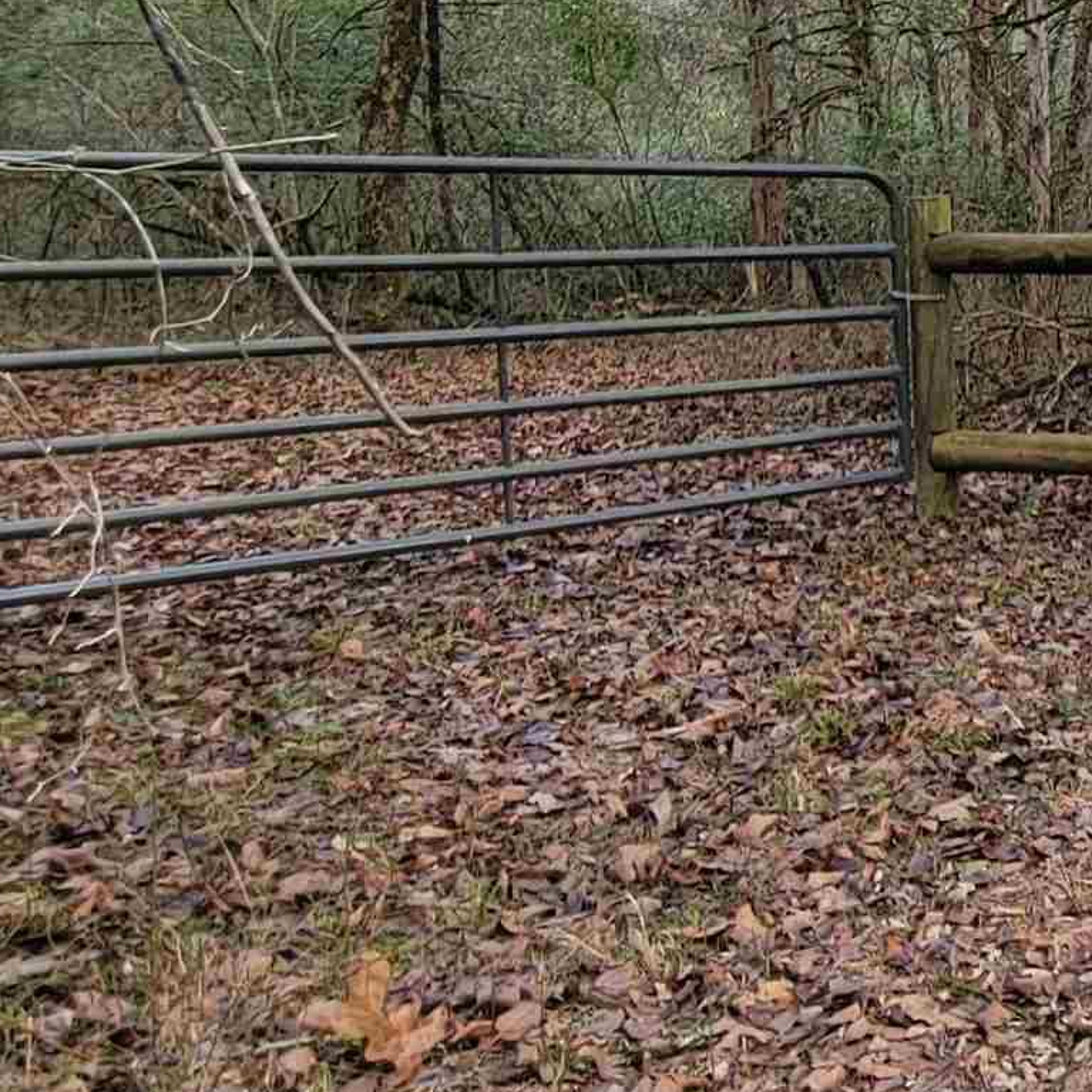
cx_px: 1708
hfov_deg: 25.6
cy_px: 289
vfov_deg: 36.0
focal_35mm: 46
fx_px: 1642
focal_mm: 2.2
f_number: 2.2
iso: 50
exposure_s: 1/120
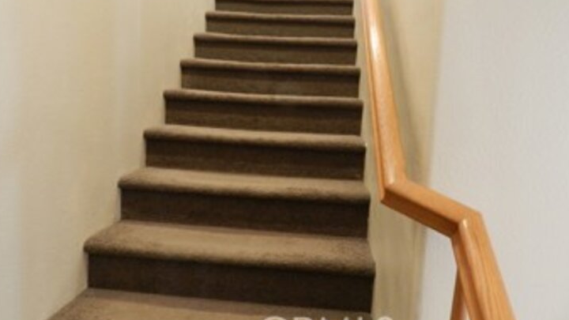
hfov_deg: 71.9
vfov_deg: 44.2
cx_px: 284
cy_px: 135
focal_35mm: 26
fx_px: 392
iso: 400
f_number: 3.4
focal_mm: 4
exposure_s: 1/2
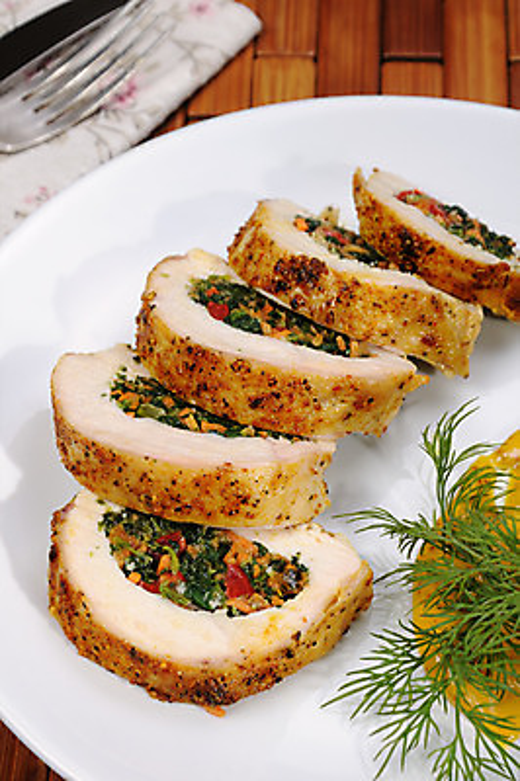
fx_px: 2279
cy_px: 390
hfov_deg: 13.0
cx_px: 260
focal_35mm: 105
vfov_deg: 19.5
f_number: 11
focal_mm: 70
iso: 200
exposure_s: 1/160
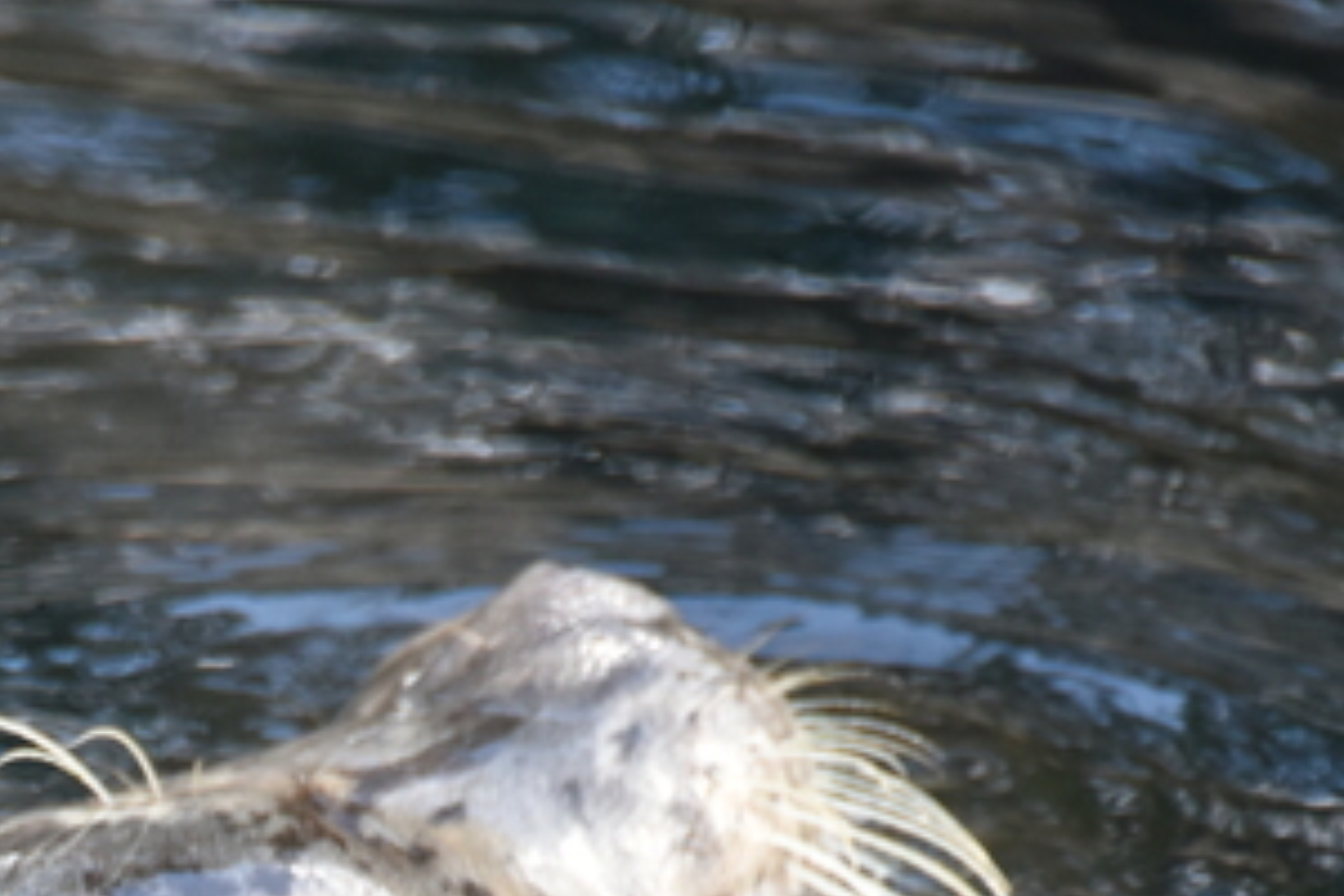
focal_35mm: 1279
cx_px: -148
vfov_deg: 1.1
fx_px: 47746
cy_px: 1322
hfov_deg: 1.6
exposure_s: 1/640
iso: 1000
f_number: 5.6
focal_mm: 300
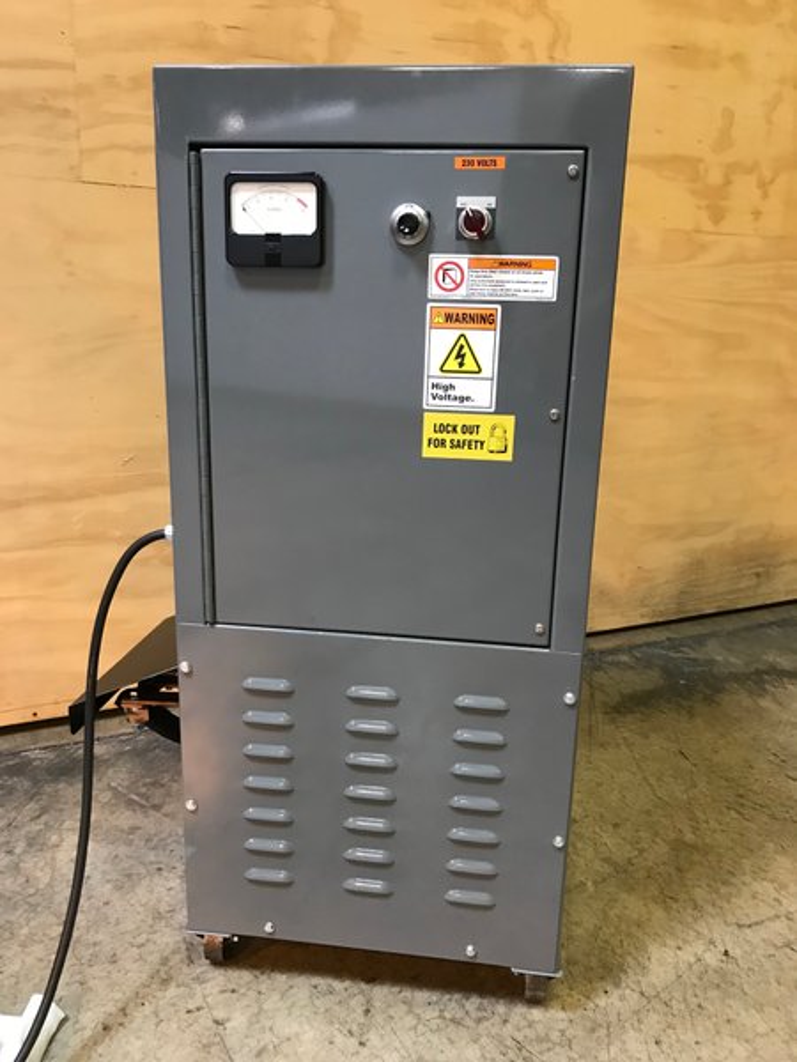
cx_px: 398
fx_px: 860
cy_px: 531
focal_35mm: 28
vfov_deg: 63.4
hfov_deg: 49.7
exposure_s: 1/15
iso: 50
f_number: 1.8
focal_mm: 3.99
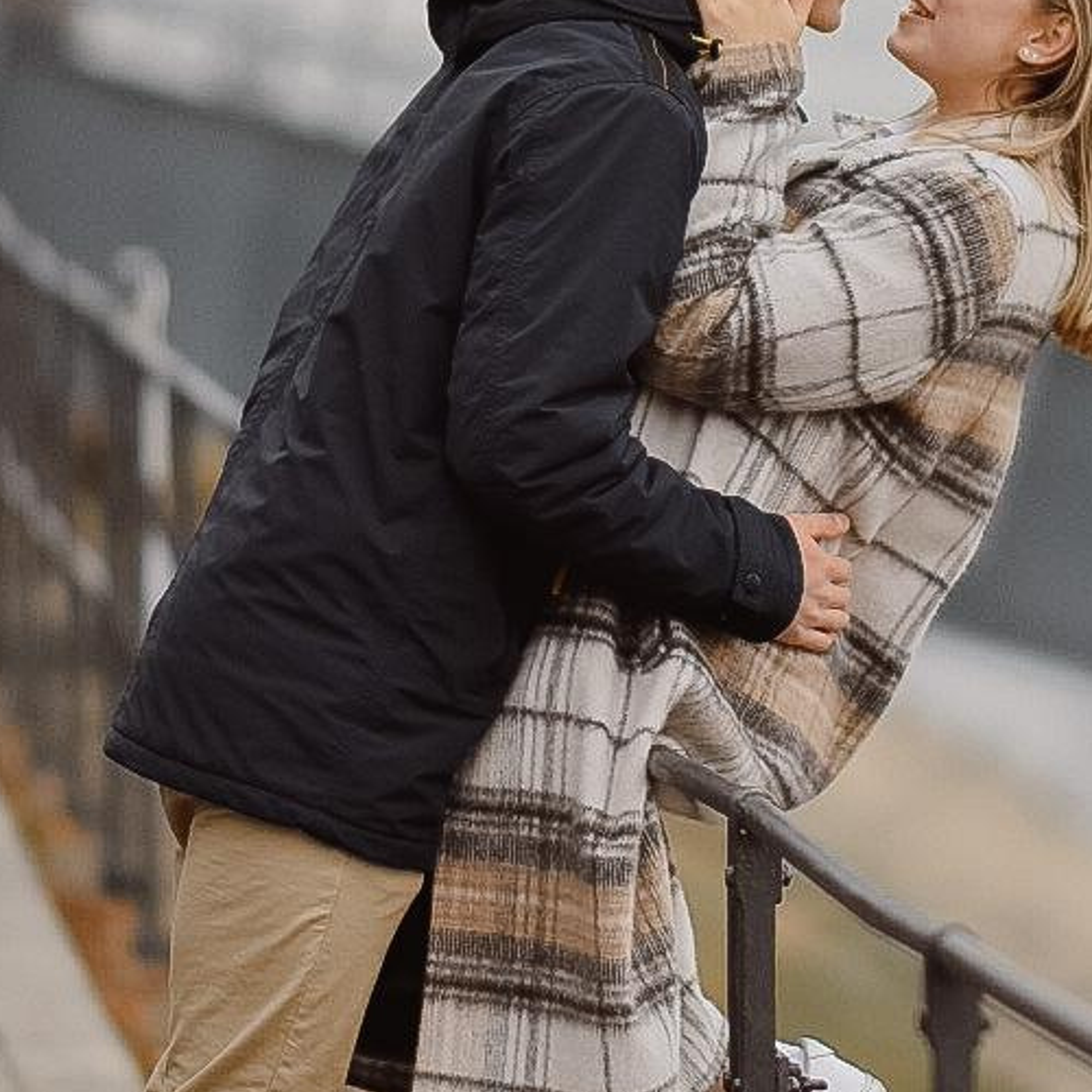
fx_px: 13277
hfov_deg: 4.7
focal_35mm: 372
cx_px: 1024
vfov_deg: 4.7
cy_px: 328
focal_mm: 135
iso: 200
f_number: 2
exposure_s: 1/1250
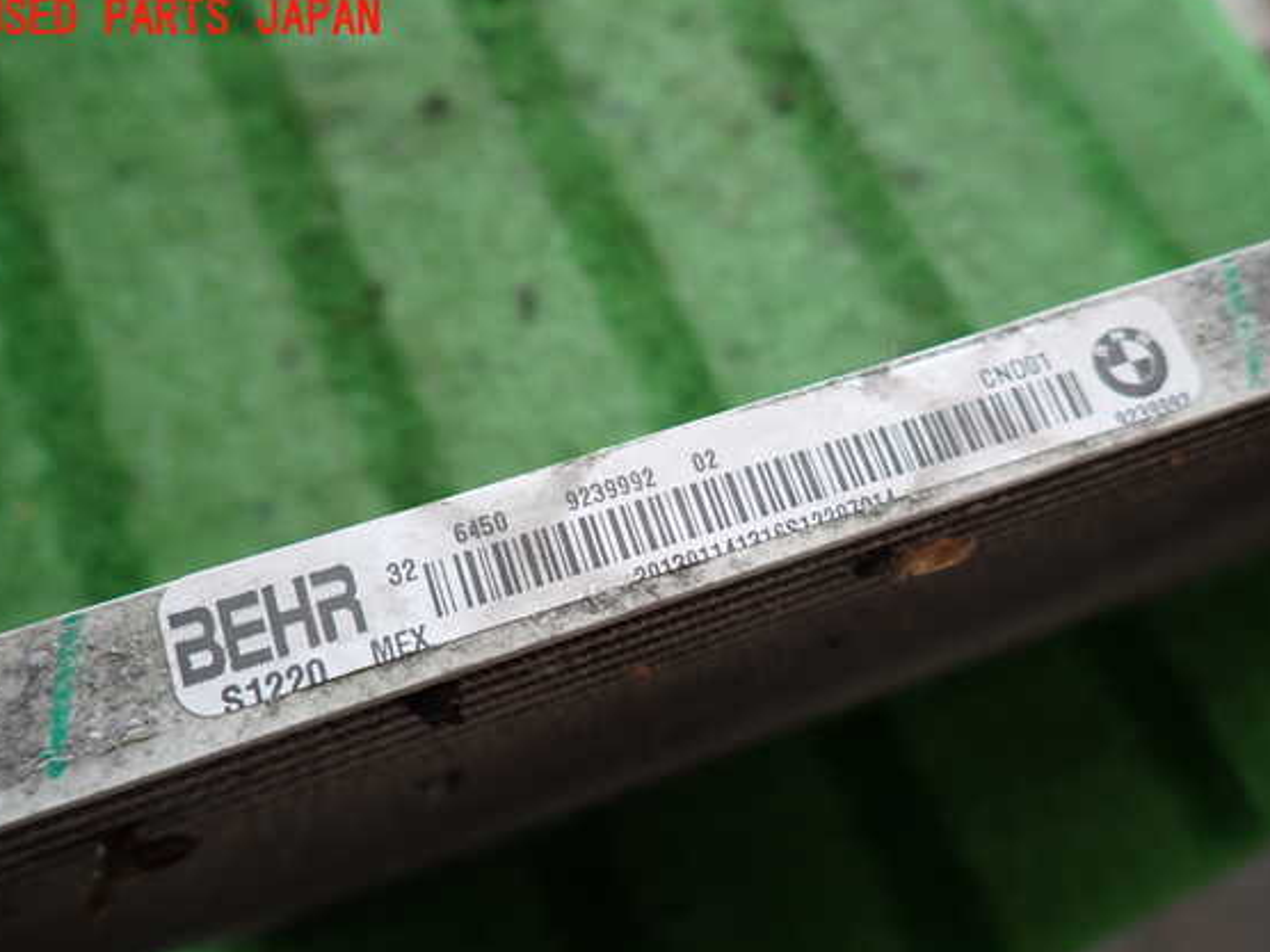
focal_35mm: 27
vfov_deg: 51.3
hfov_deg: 65.3
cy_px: 505
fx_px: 991
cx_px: 651
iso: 125
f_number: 2
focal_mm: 4.5
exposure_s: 1/60
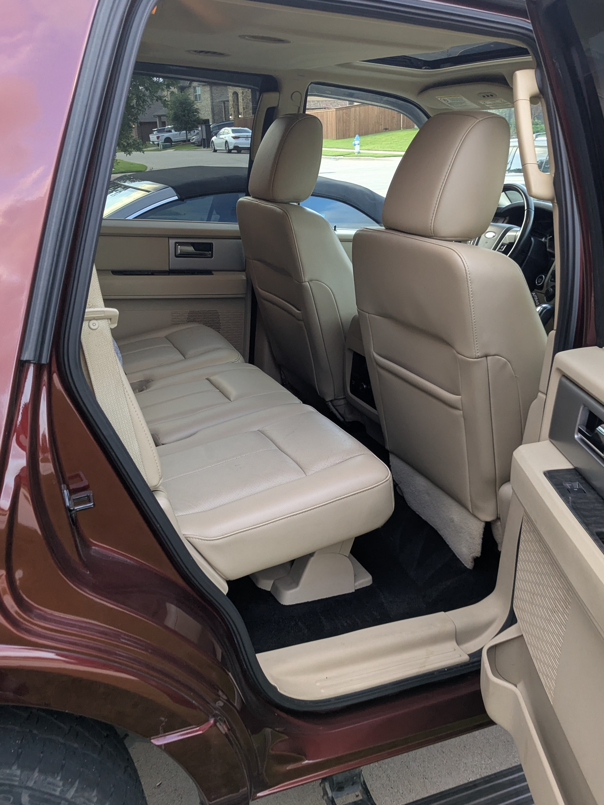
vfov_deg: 56.8
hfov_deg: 44.1
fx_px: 744
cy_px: 421
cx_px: 328
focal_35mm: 32
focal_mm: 4.38
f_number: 1.73
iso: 121
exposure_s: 1/120
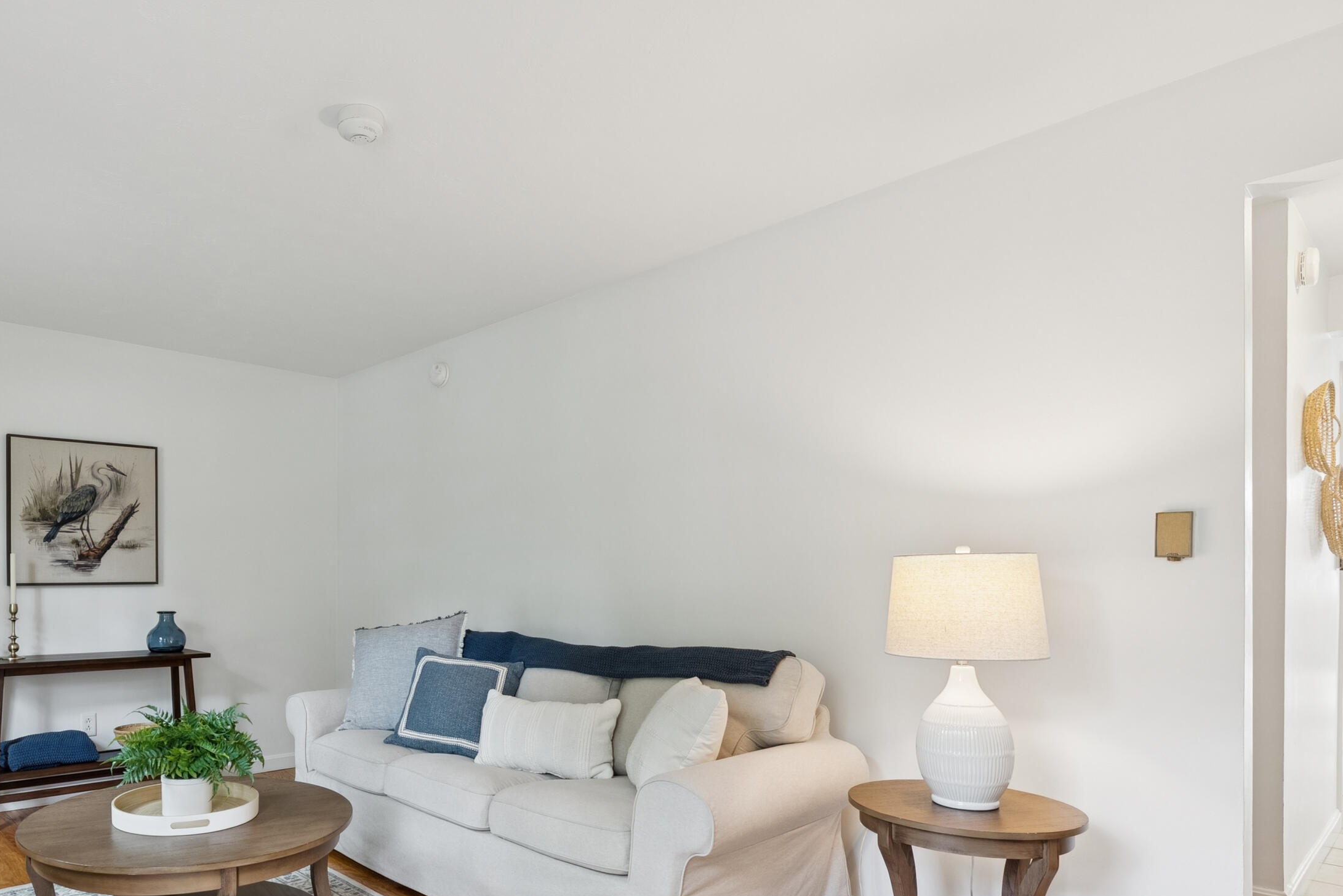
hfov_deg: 75.5
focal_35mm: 22
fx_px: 821
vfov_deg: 56.2
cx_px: 425
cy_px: 586
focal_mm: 16
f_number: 7.1
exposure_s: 1/5
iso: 320
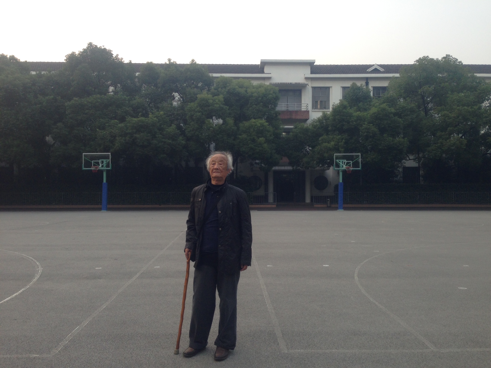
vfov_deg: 42.9
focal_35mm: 33
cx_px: 246
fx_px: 468
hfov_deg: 55.4
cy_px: 184
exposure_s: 1/212
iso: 50
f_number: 2.4
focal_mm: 4.12
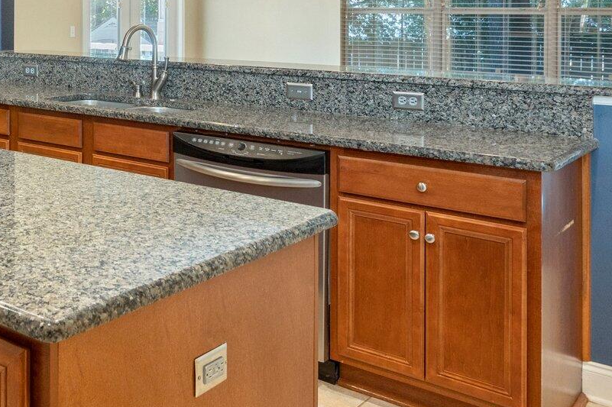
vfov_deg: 27.4
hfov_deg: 36.1
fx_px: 781
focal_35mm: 46
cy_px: -8
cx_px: -66
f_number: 8
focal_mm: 18
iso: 640
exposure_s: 1/6
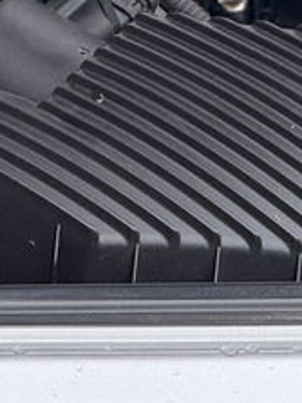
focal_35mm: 551
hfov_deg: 2.7
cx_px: -354
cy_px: 63
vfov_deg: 3.6
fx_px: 6416
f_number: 2.8
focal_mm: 15.66
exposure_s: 1/99
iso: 64
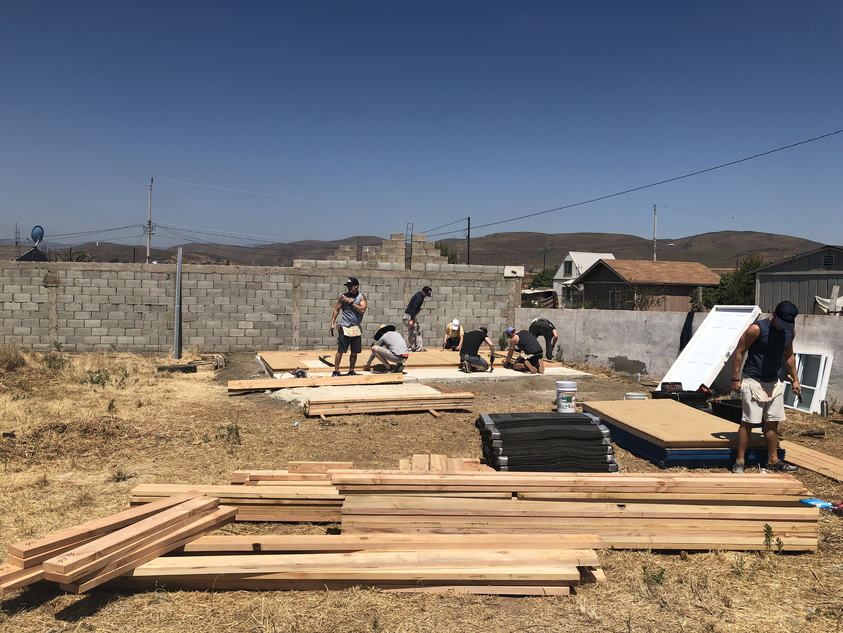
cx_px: 422
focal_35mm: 28
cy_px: 316
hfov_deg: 63.4
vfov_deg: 49.7
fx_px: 682
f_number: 1.8
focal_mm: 3.99
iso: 20
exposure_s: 1/3436
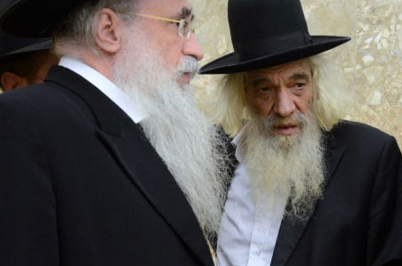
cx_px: 342
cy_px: 164
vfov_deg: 19.9
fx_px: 757
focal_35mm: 68
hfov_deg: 28.8
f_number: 5
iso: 1000
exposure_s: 1/125
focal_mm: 20
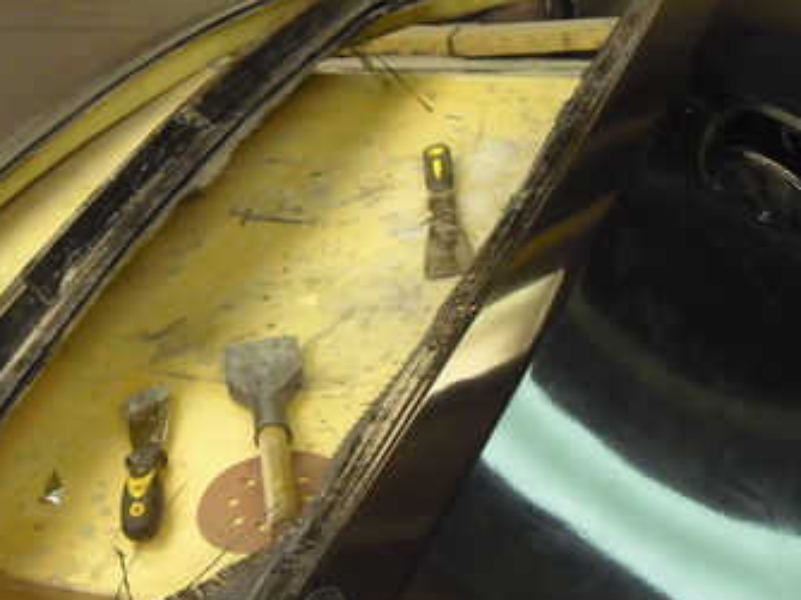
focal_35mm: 71
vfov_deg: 20.7
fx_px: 1642
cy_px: 305
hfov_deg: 27.4
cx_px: 475
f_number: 2.7
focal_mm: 6.2
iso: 400
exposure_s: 1/40
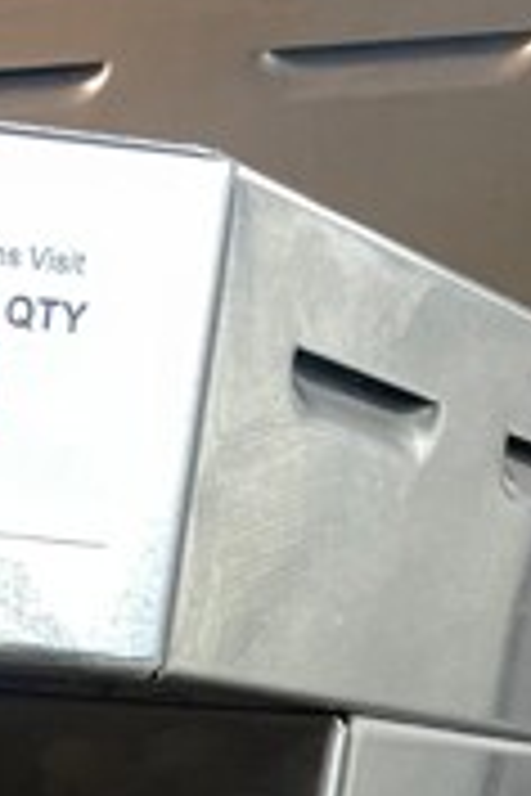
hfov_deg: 10.1
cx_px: -590
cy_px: 1266
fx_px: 2743
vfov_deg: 15.1
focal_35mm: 124
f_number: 1.6
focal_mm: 5.1
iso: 320
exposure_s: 1/60
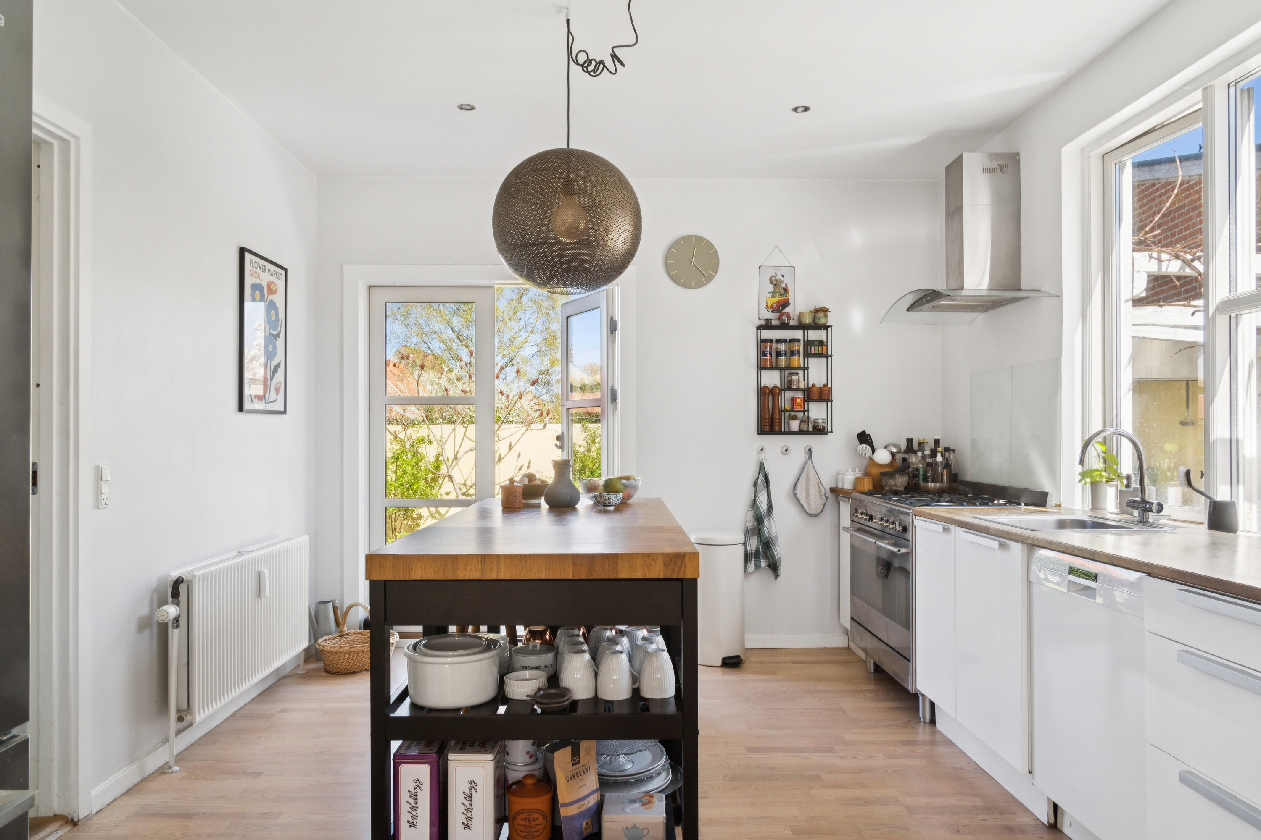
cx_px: 630
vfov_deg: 53.1
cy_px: 420
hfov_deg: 73.7
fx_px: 841
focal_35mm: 24
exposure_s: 1/200
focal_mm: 16
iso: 200
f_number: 8
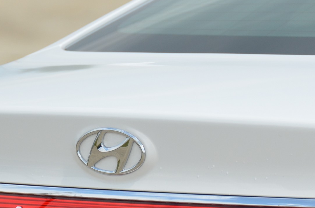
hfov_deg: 3.0
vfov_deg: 2.0
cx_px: 150
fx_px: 6077
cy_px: 230
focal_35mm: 696
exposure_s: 1/1600
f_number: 5.6
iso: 400
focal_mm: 200
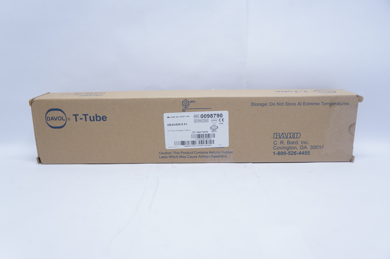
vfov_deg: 43.5
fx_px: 325
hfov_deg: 62.0
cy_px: 130
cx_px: 195
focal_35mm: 30
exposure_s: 1/160
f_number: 3.5
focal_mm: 20
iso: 800
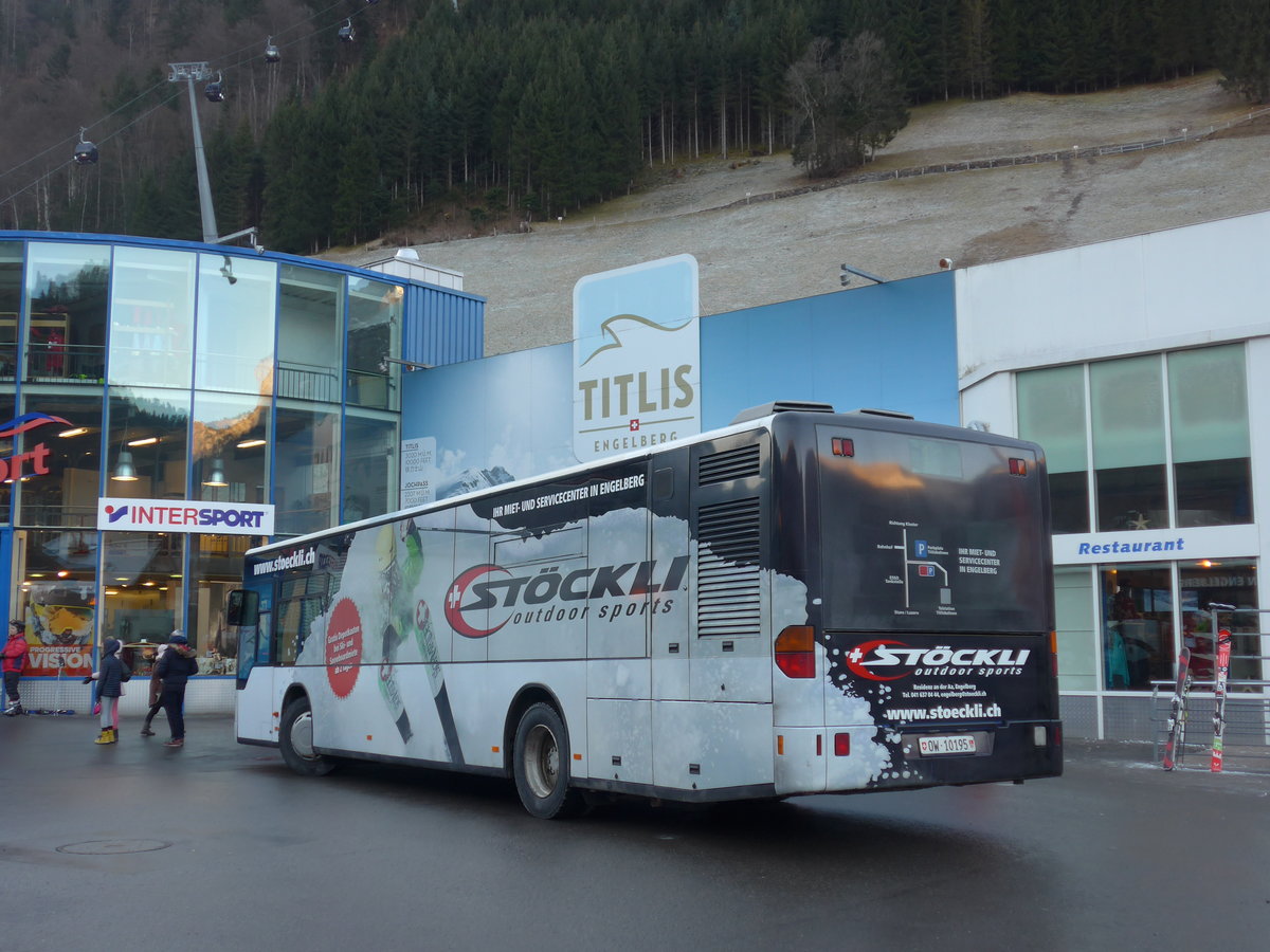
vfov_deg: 36.8
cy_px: 476
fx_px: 1431
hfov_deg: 47.9
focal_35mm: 39
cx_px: 635
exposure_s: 1/100
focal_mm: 8
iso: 80
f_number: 2.5
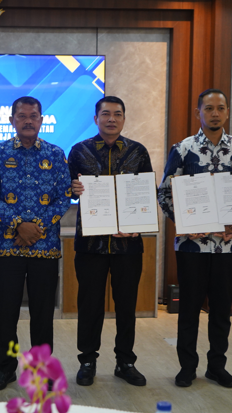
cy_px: 206
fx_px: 777
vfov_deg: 29.7
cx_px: -5
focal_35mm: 71
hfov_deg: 16.6
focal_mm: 45
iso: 2500
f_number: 4
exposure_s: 1/160
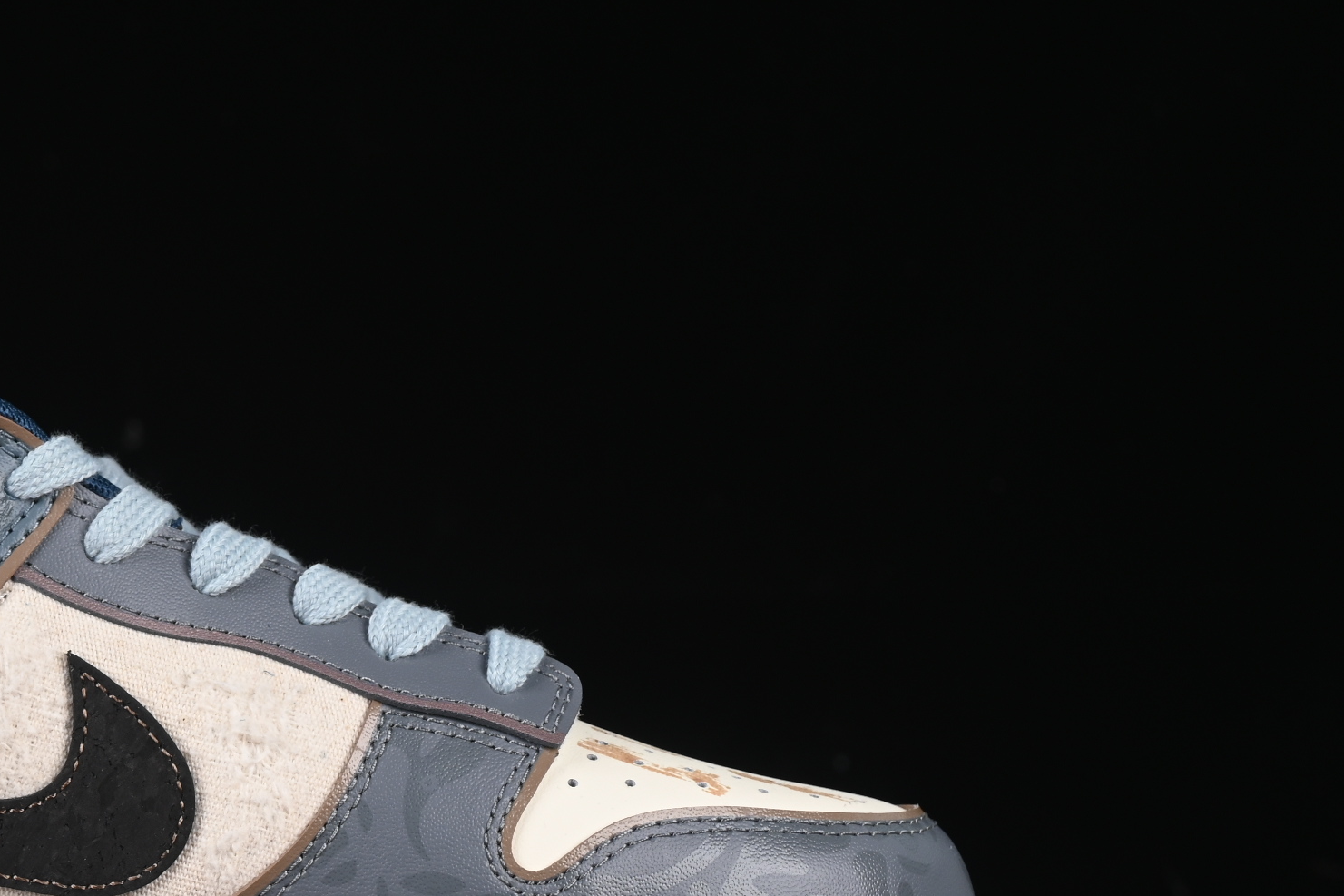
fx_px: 5263
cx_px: 93
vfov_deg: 9.7
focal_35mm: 141
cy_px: 593
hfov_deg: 14.4
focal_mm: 50
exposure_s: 1/80
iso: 160
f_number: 8
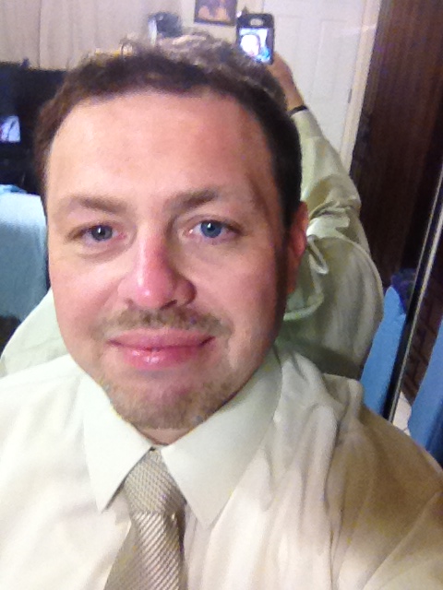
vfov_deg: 52.6
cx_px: 222
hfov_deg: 40.7
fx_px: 597
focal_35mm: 35
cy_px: 295
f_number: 2.4
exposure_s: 1/30
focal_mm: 1.85
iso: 320
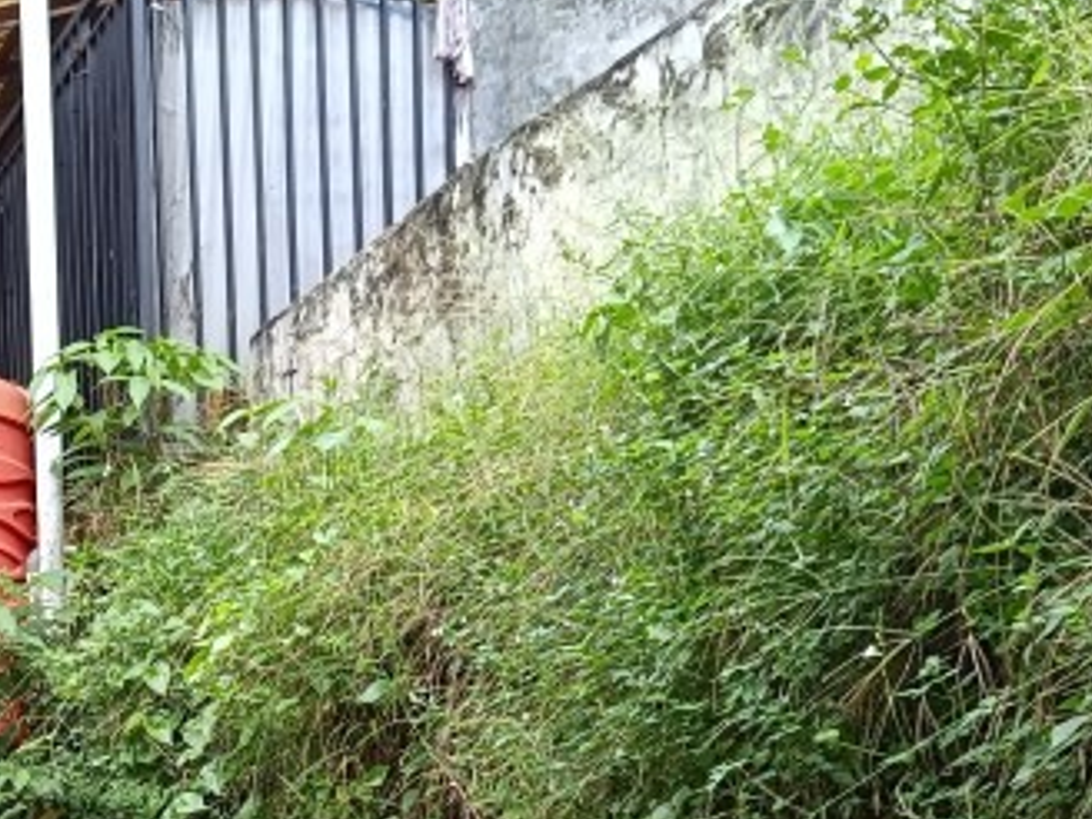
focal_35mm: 75
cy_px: 1019
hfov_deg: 24.4
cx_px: -77
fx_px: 2366
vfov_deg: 18.5
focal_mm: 5.59
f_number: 1.88
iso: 51
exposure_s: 1/190
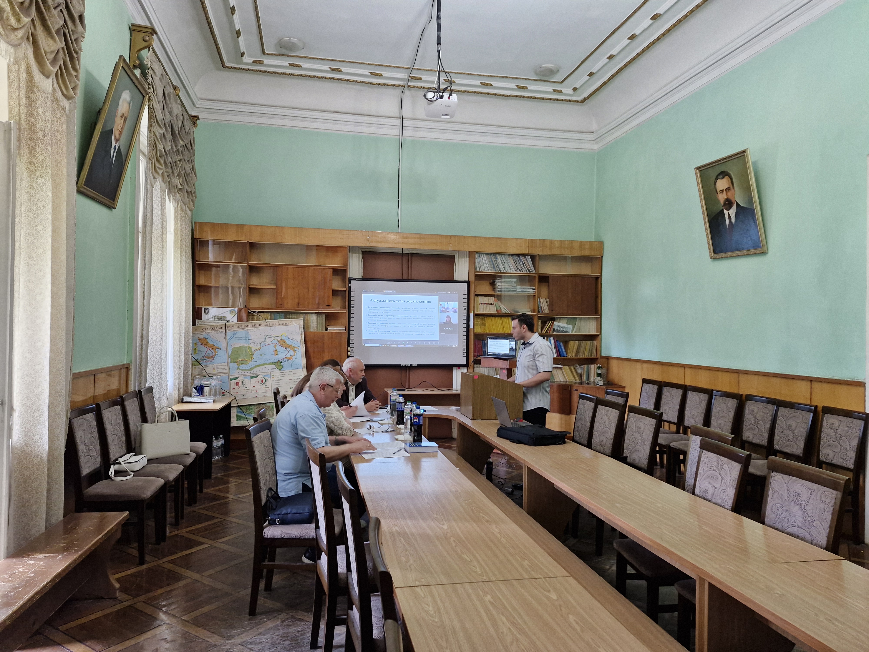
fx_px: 577
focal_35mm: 23
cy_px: 326
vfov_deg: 58.9
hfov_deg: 73.9
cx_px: 434
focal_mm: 5.54
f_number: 1.8
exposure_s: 1/120
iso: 500
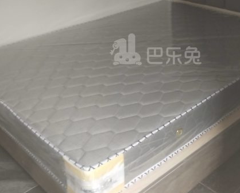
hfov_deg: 33.3
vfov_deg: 26.8
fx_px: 398
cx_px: 156
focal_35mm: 56
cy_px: 50
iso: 329
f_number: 1.8
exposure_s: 1/50
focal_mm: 3.95
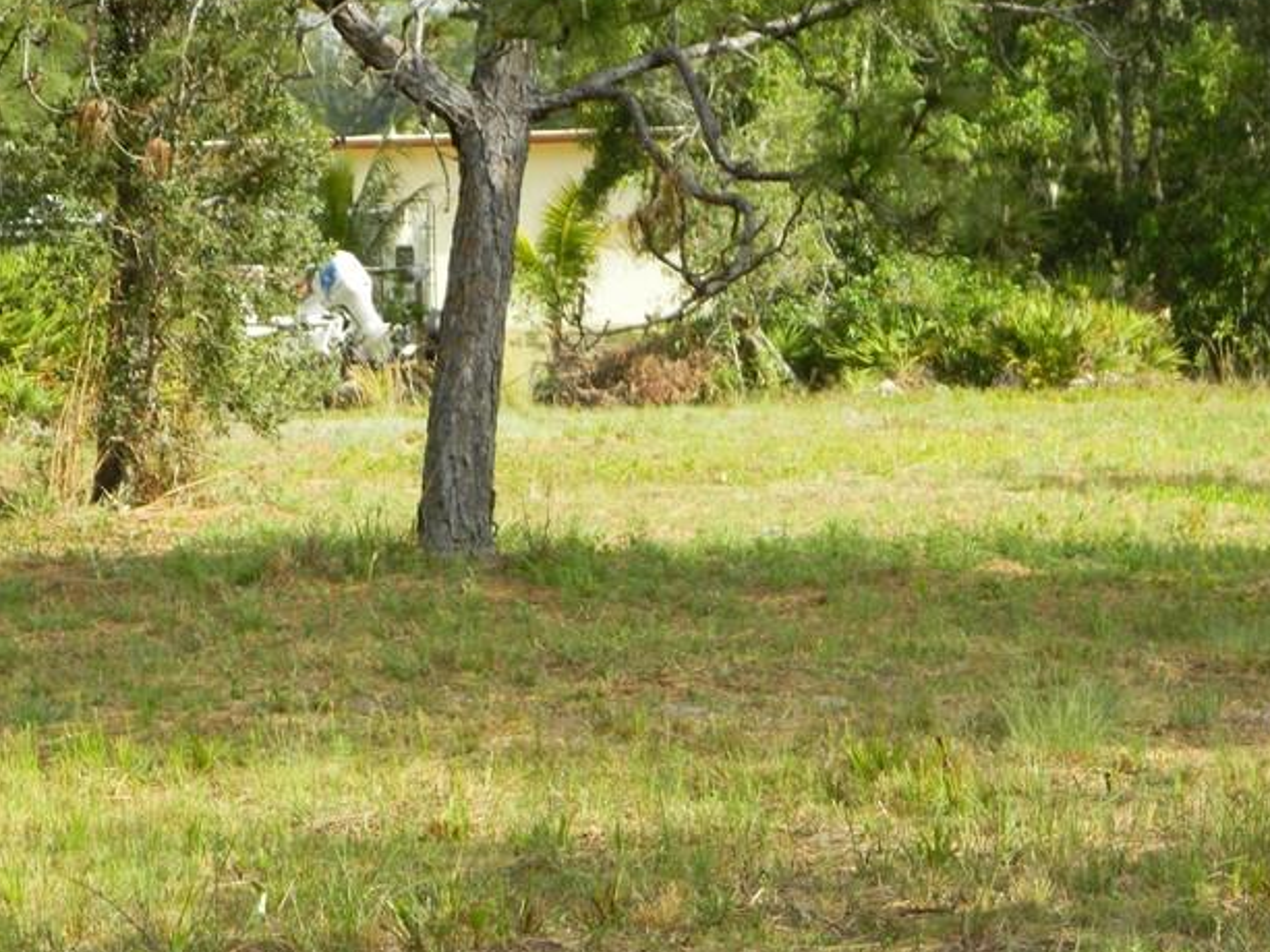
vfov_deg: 8.6
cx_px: 860
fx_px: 6312
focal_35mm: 172
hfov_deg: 11.5
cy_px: 569
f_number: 4.5
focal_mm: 18.6
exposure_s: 1/250
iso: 80
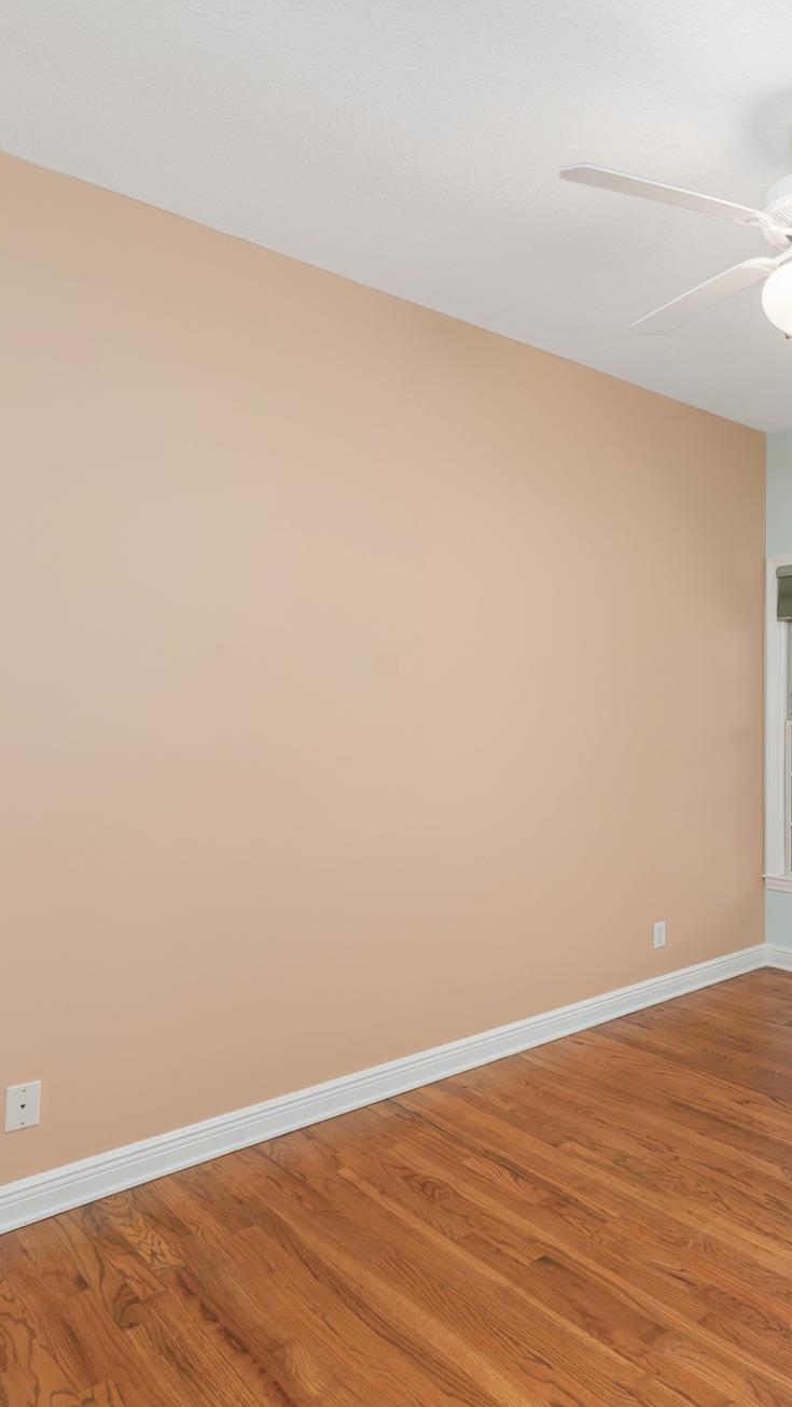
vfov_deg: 78.7
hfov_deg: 42.9
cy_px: 704
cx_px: 784
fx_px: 858
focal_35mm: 23
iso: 200
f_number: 7.1
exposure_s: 1/13
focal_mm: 14
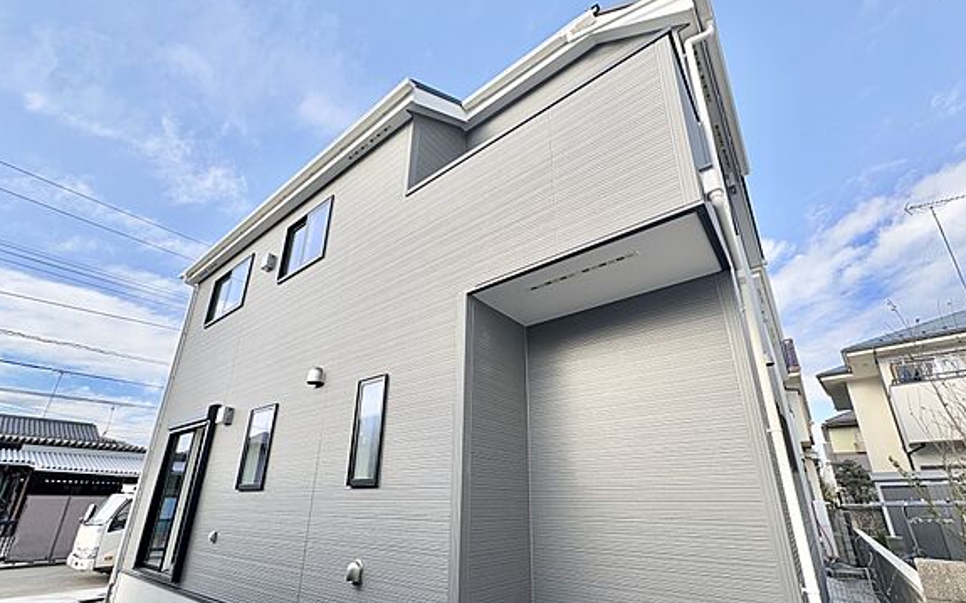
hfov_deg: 97.8
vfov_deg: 70.7
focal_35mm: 16
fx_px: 421
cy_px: 352
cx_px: 487
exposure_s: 1/587
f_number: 2.2
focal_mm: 2.22
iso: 40
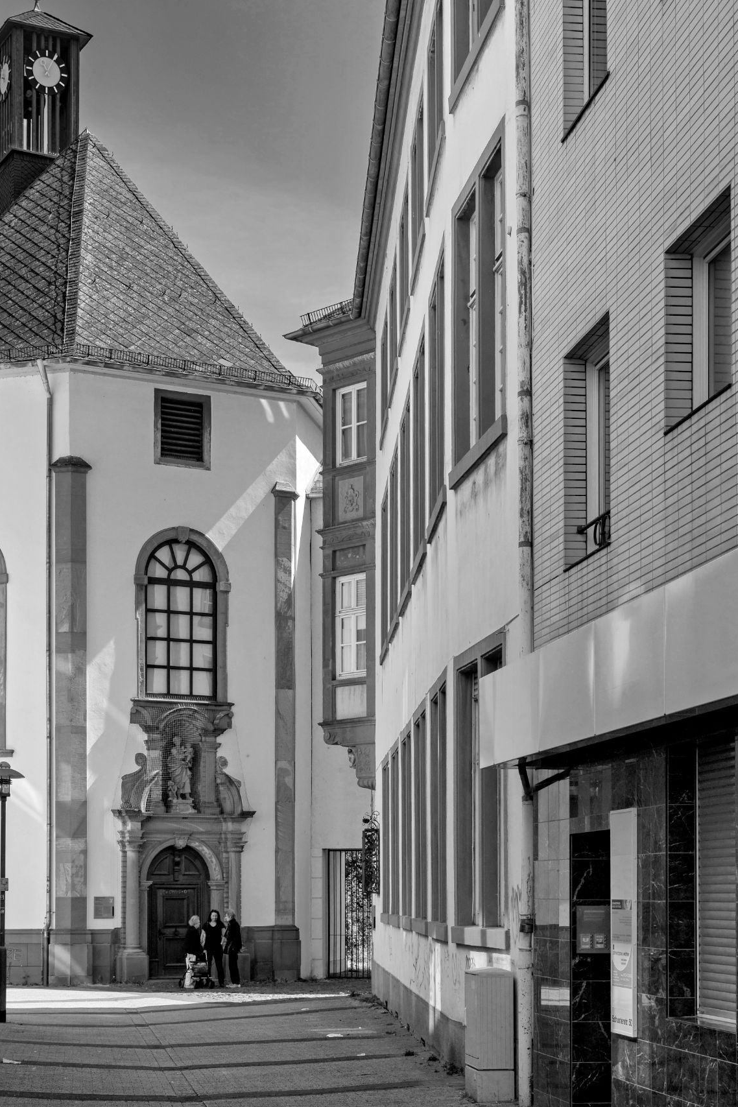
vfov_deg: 33.4
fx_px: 1845
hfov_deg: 22.6
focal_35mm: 60
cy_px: 525
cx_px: 305
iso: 100
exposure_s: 1/250
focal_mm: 50
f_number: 8
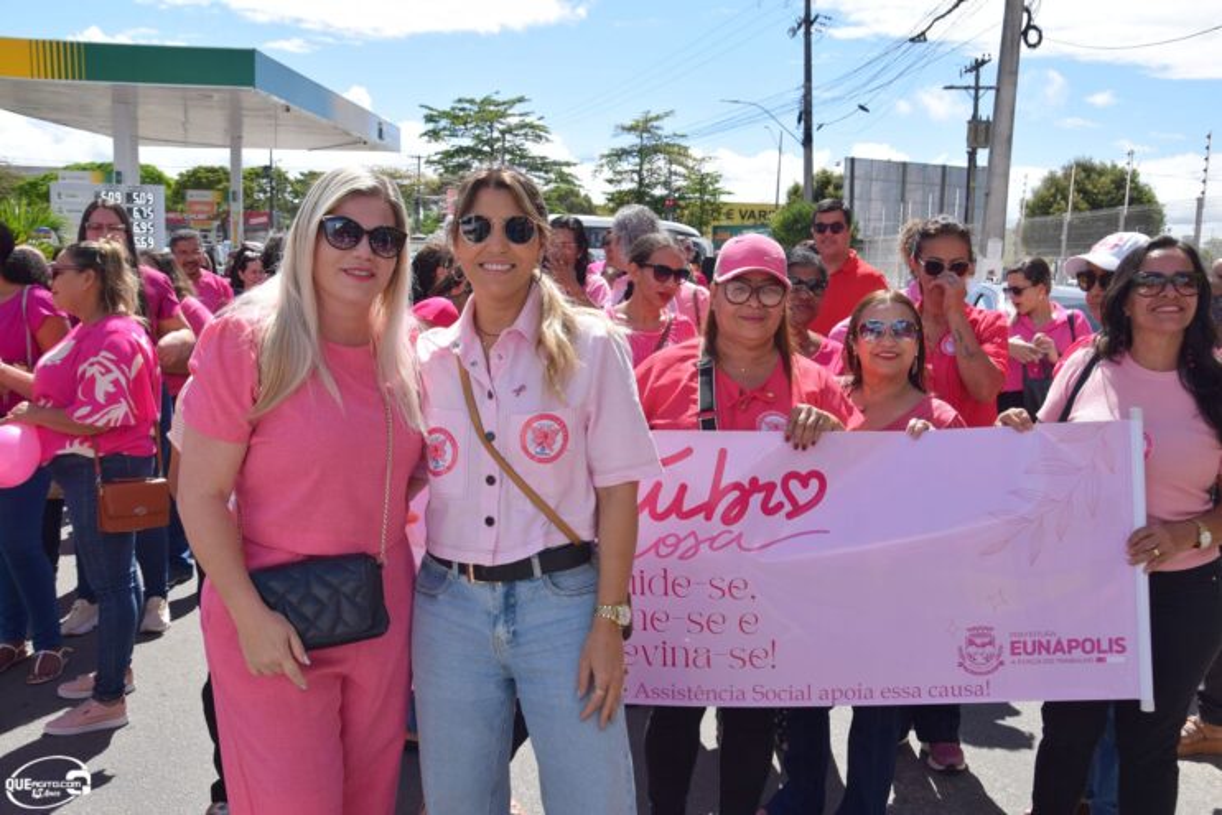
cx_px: 611
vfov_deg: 36.9
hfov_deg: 53.1
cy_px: 408
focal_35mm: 36
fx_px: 1222
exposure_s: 1/400
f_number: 10
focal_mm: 24
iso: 200
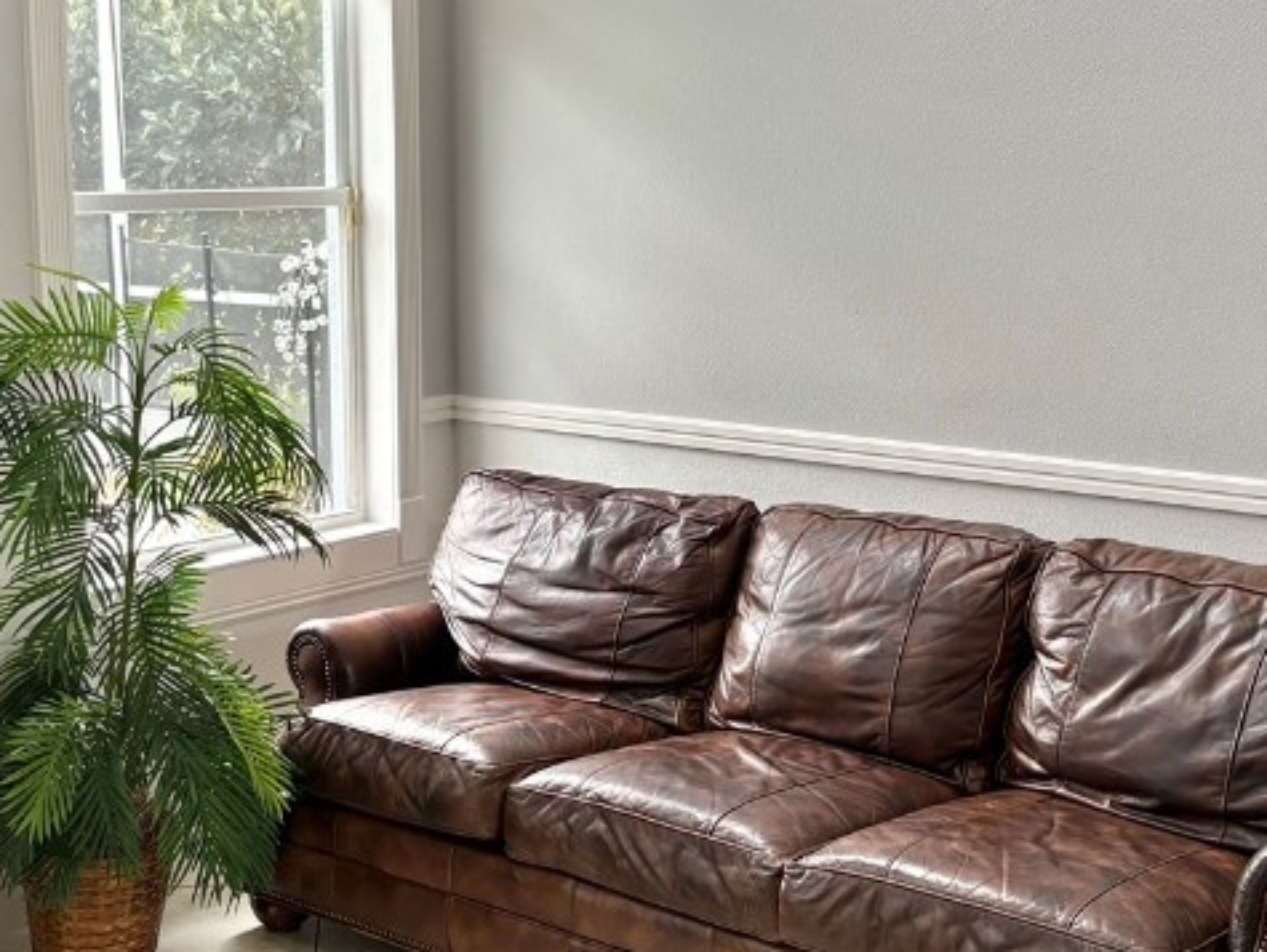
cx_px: 507
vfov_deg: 26.1
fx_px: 2051
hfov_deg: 34.2
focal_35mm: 56
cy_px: 421
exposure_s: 1/60
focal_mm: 5.96
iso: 80
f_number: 1.6
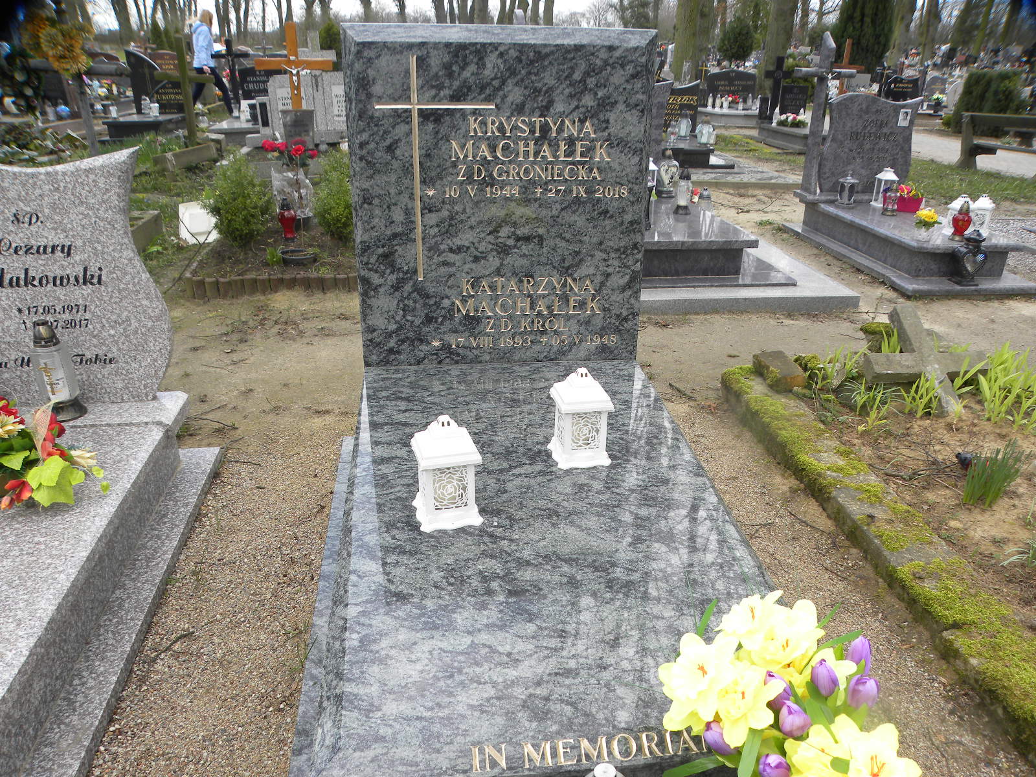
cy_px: 388
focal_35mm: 26
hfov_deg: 67.3
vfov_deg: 53.1
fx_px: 778
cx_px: 518
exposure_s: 1/103
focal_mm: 4.6
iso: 64
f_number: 3.5
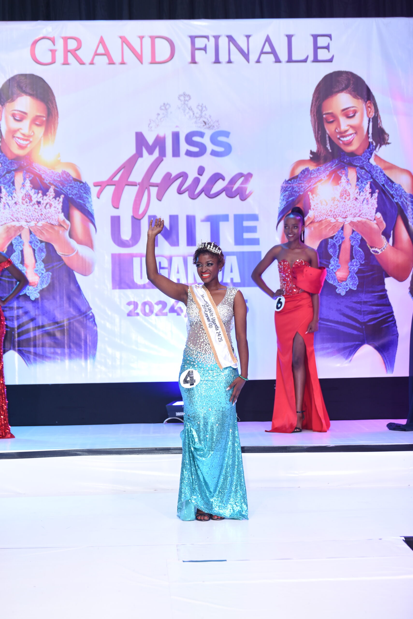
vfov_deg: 22.1
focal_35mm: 92
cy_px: 310
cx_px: 206
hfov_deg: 14.9
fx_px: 1582
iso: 1000
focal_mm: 92
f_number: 4
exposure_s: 1/200
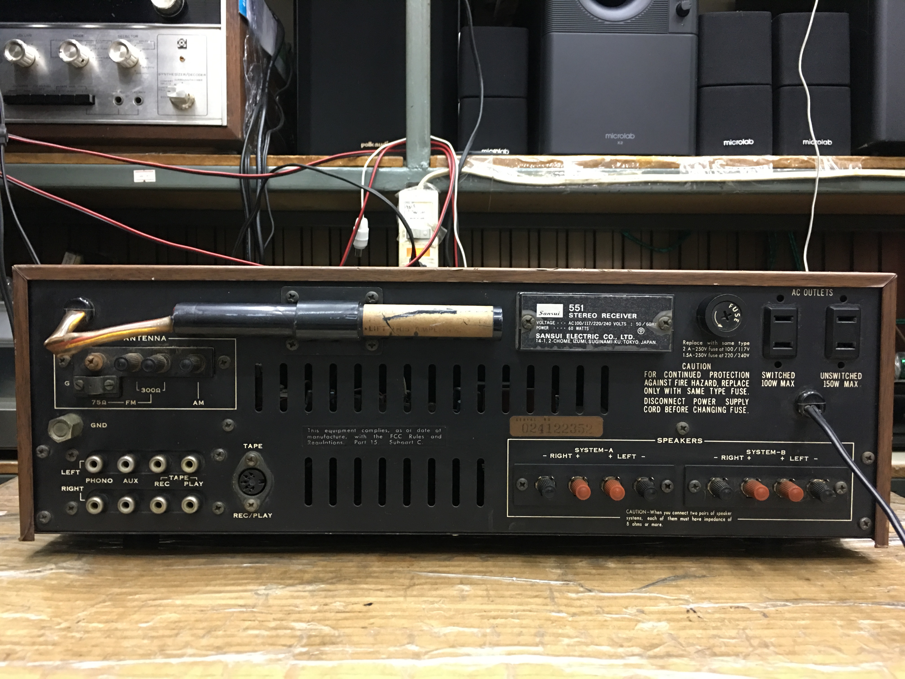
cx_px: 452
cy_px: 340
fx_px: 758
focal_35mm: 29
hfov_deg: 61.7
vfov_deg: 48.2
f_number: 2.2
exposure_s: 1/8
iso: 100
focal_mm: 4.15
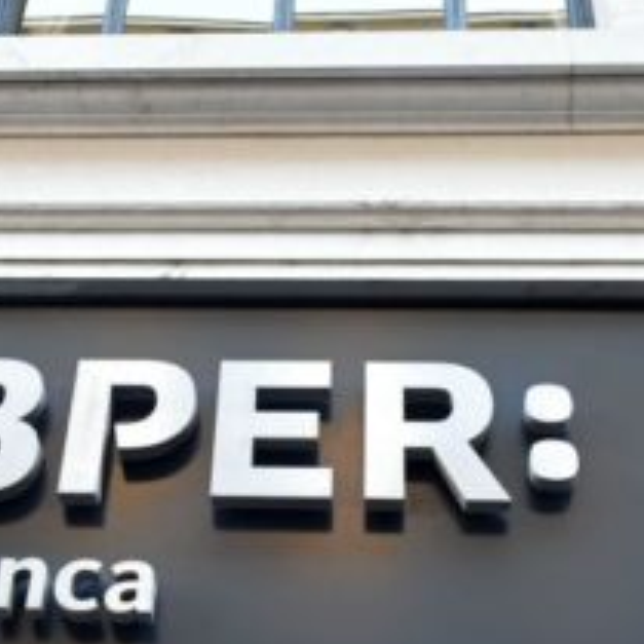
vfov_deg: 25.4
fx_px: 1431
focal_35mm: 68
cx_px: 213
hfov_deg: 25.2
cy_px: 334
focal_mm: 24
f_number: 5
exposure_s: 1/160
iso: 1600
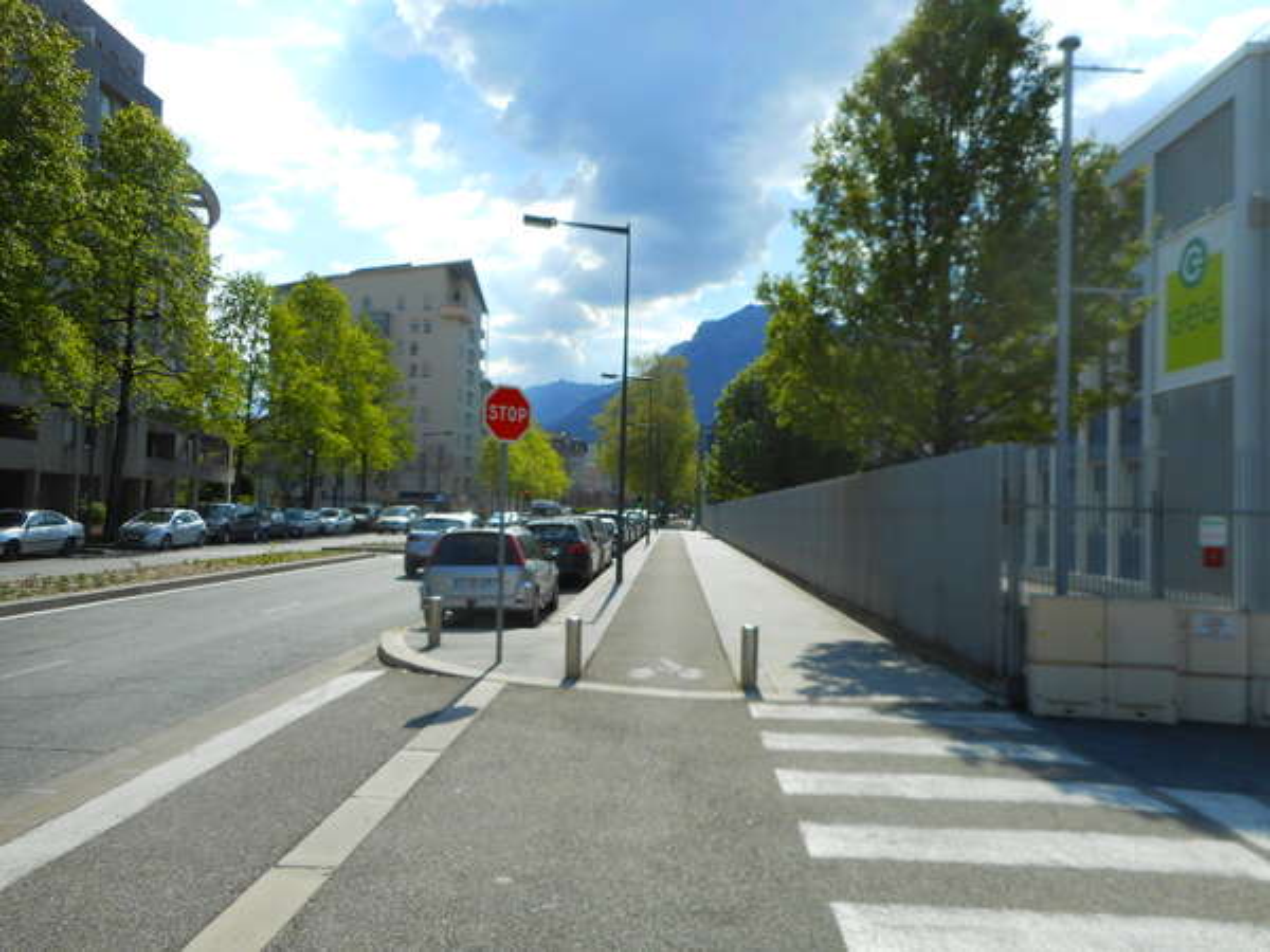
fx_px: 917
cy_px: 476
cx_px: 635
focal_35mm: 25
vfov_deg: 54.9
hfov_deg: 69.4
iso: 80
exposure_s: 1/800
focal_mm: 4.5
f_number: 3.7
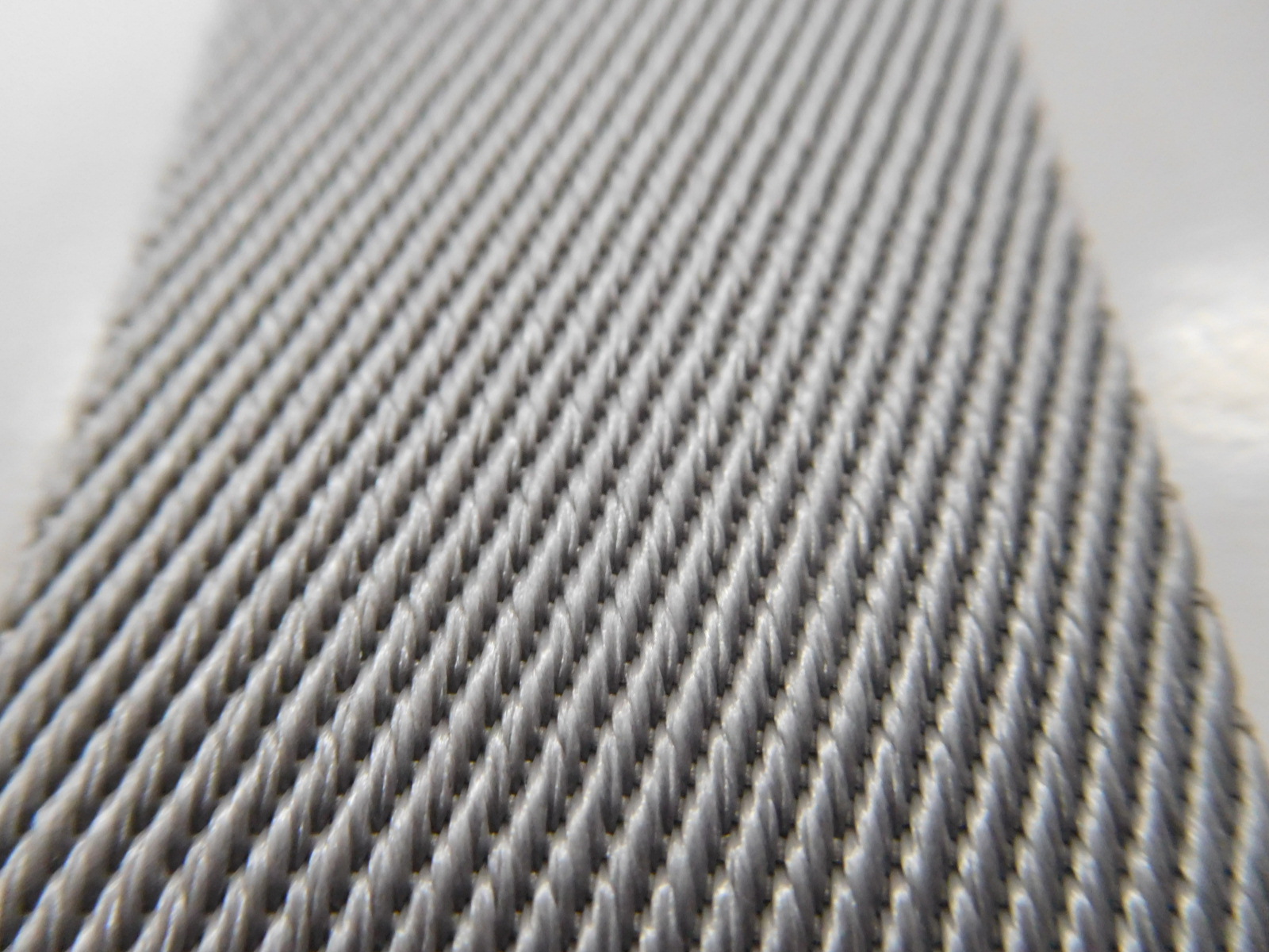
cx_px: 634
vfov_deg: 54.9
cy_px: 476
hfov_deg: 69.4
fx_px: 916
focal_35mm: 25
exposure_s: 1/8
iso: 400
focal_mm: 4.5
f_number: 3.4
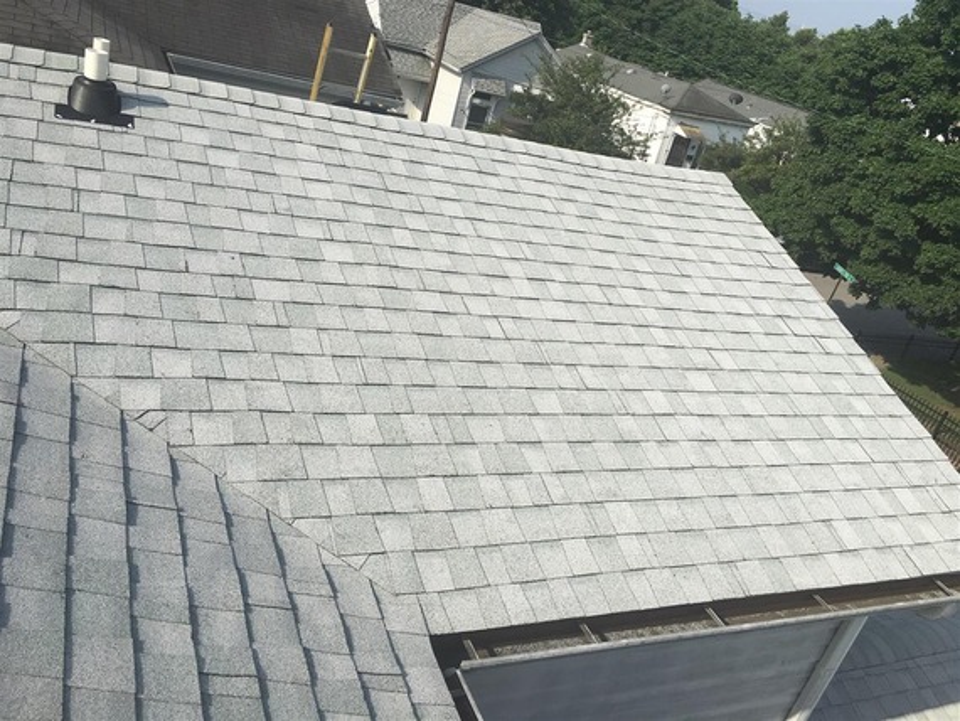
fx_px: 805
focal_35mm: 29
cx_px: 480
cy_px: 360
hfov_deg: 61.6
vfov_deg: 48.3
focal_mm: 4.15
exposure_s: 1/1832
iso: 25
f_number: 2.2
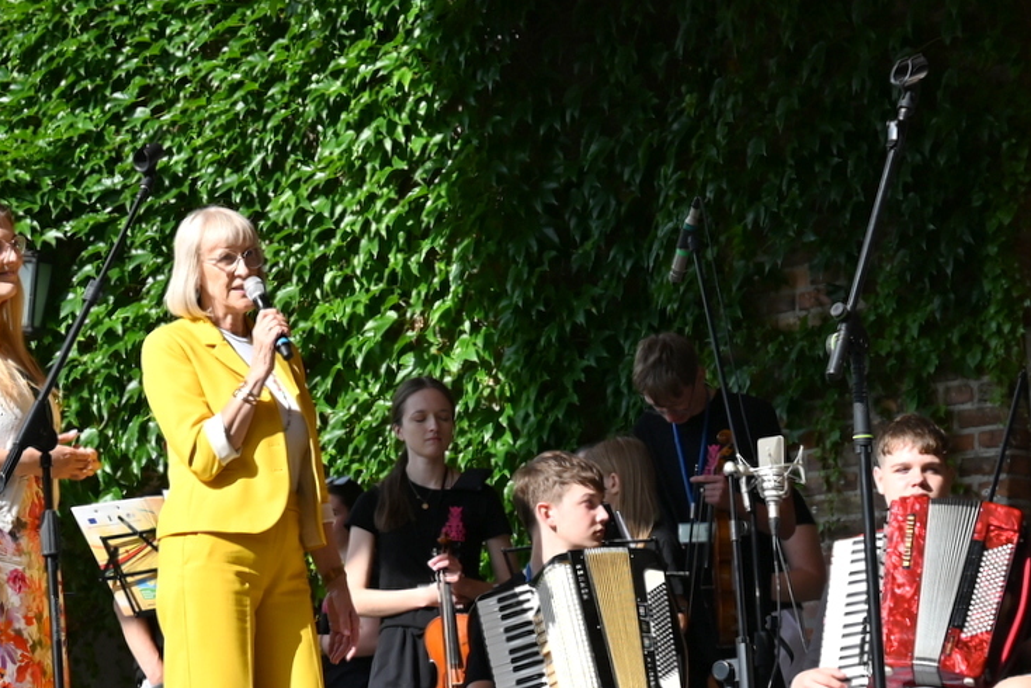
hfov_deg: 30.1
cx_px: 524
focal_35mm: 67
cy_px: 446
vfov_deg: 20.3
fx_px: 1919
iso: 100
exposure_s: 1/320
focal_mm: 41
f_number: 6.3
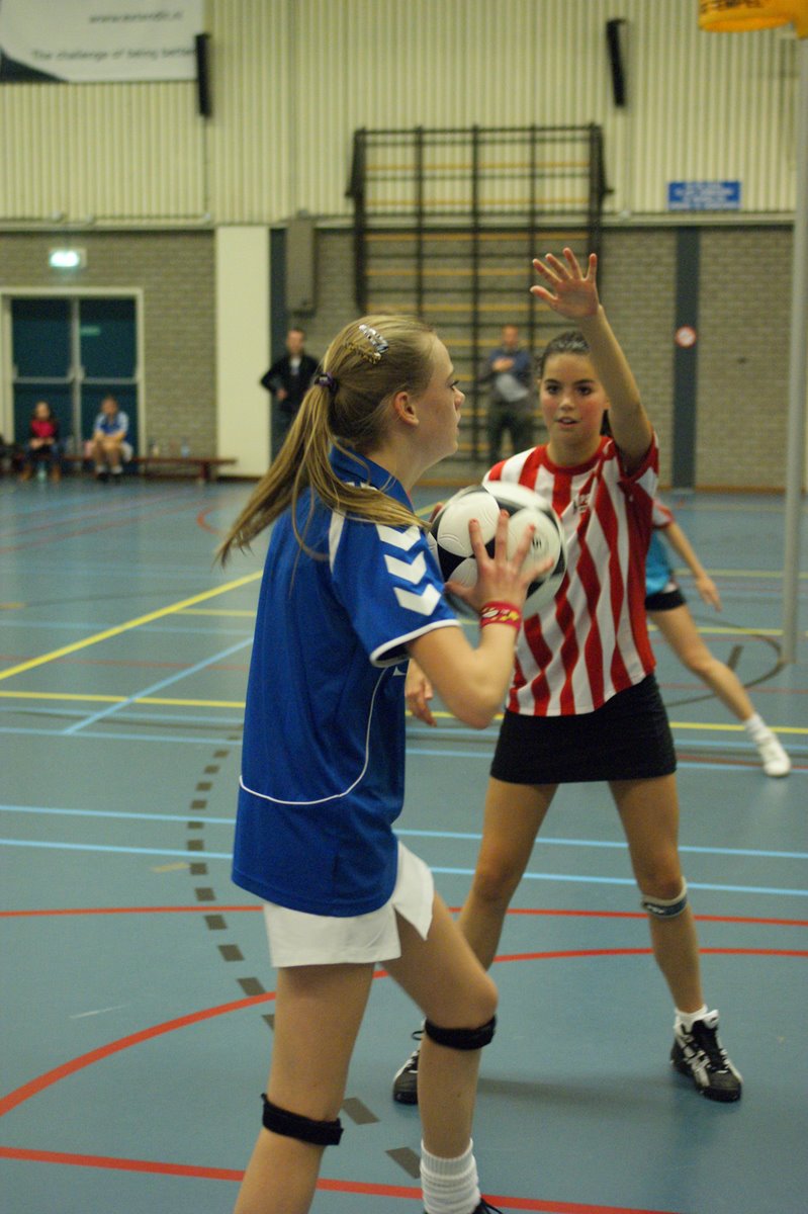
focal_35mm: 60
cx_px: 404
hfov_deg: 22.6
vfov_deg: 33.4
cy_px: 607
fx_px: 2022
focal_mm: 40
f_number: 2.8
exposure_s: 1/125
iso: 1600
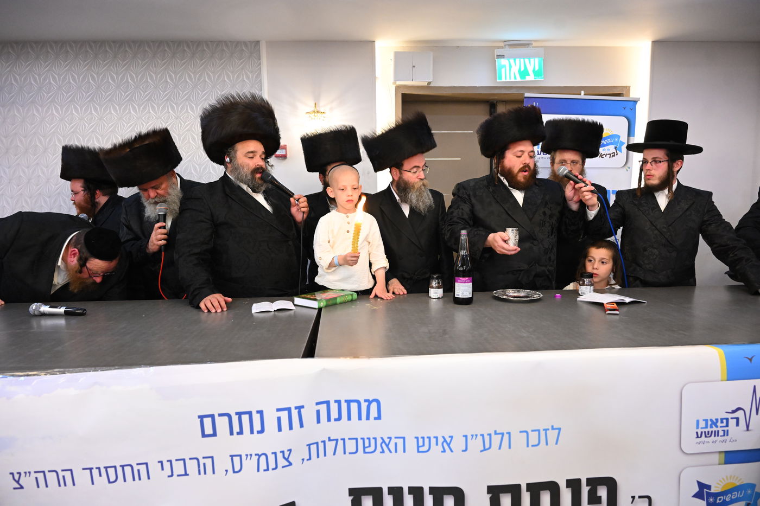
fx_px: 507
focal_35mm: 24
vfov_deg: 53.1
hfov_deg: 73.8
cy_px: 253
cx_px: 380
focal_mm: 24
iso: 4000
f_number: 4.5
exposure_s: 1/125
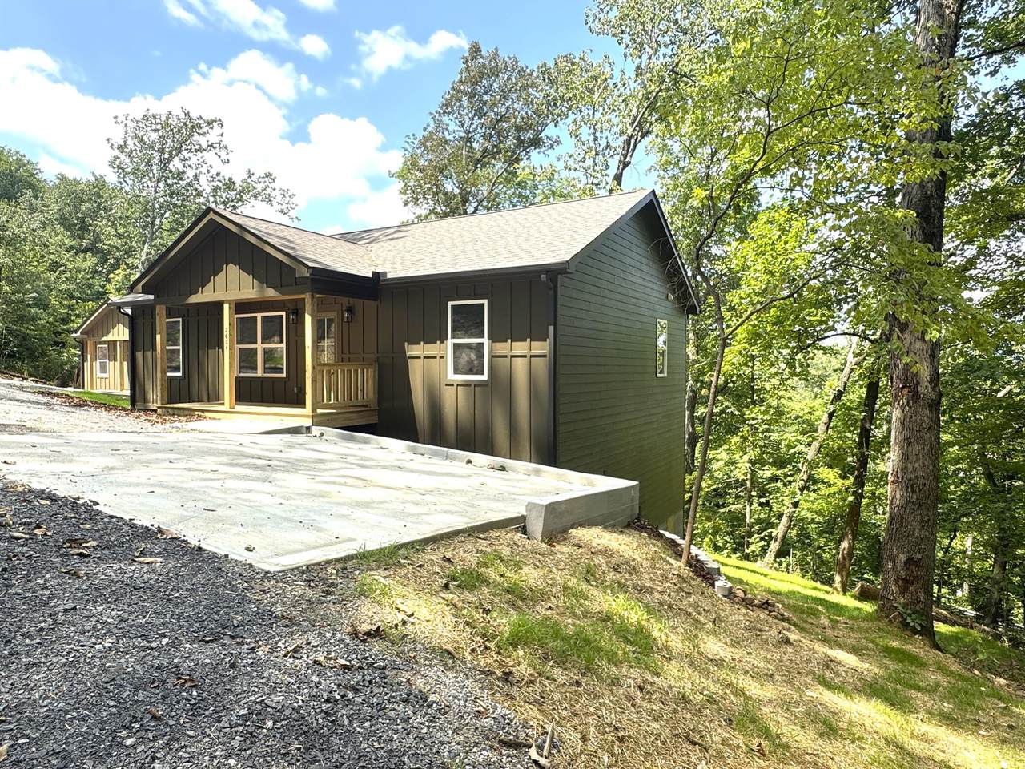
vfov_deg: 63.4
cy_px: 384
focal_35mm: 21
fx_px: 622
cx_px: 512
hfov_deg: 79.0
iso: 50
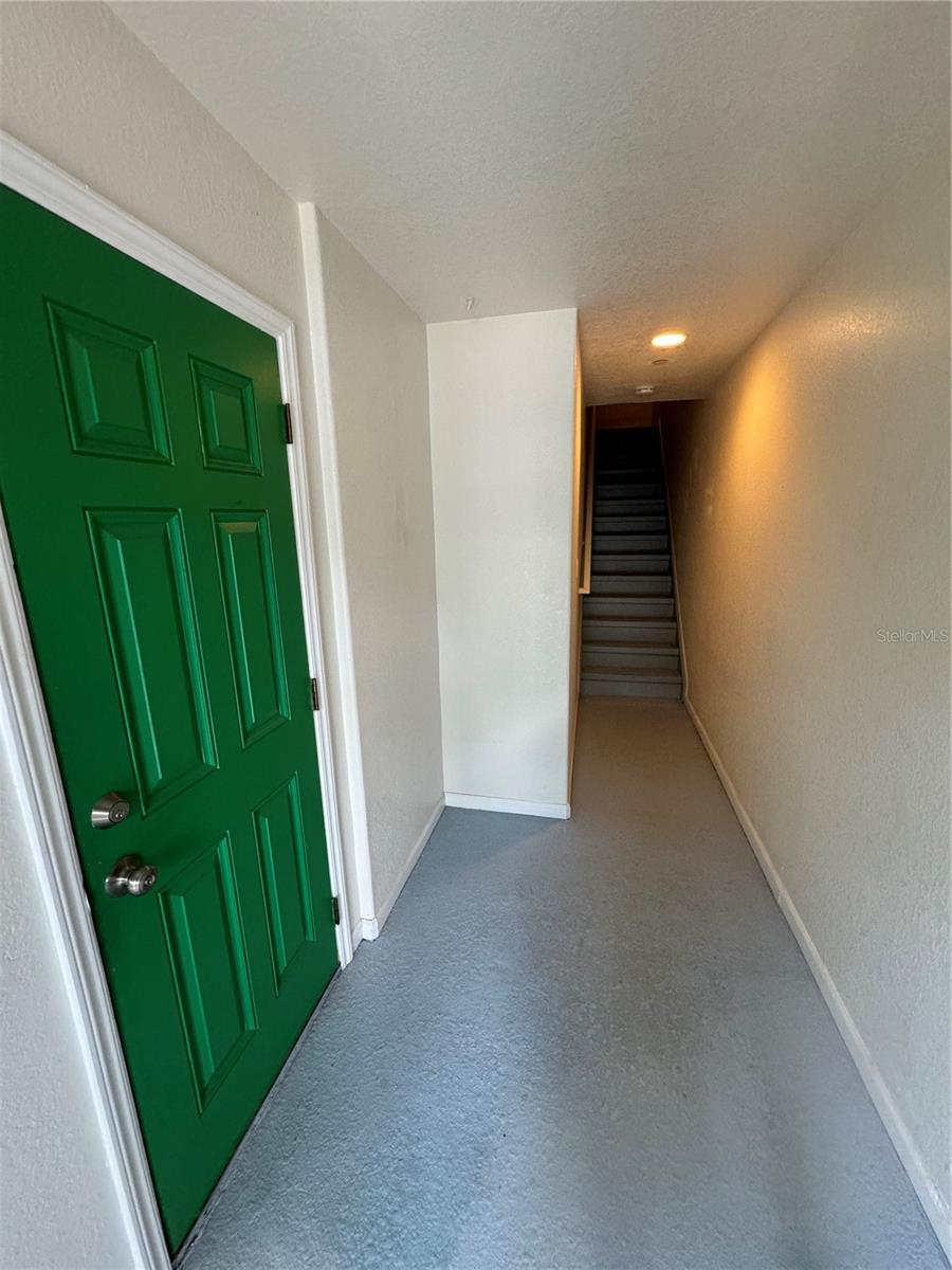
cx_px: 476
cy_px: 635
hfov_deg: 85.7
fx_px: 513
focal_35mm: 14
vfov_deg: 102.1
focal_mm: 2.22
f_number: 2.2
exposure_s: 1/99
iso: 250
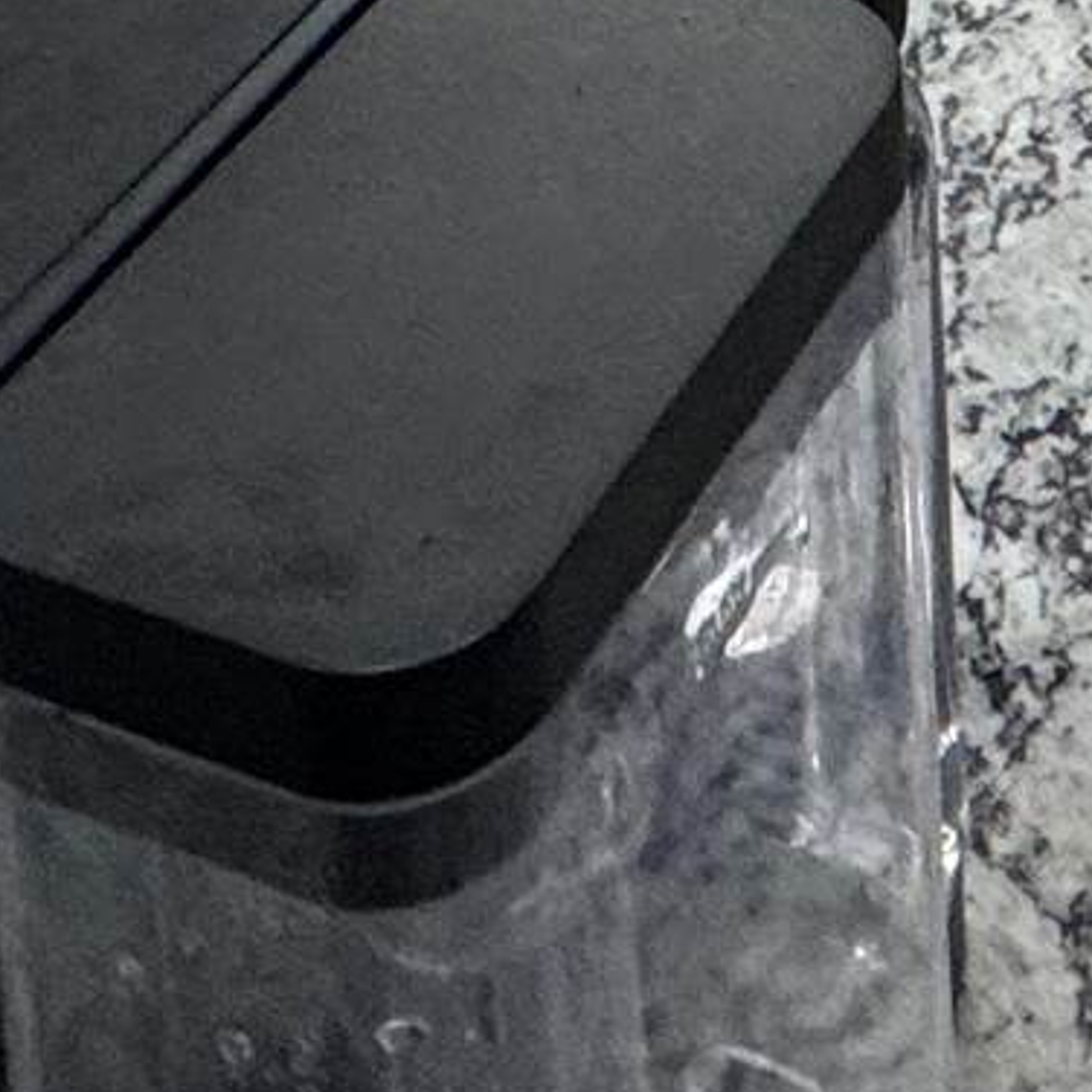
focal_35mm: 101
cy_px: -1981
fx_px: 3605
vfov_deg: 11.7
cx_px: 1185
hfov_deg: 16.7
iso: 160
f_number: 2.2
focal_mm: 2.22
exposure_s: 1/120
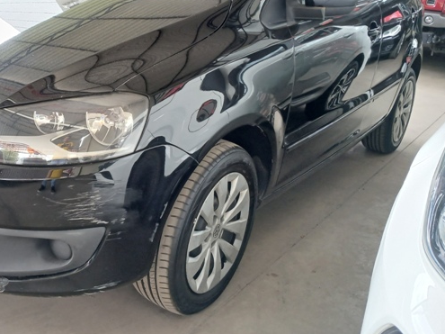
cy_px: 104
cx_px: 99
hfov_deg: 43.0
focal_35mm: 42
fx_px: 540
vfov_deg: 33.9
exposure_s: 1/60
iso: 125
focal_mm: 3.98
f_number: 1.8
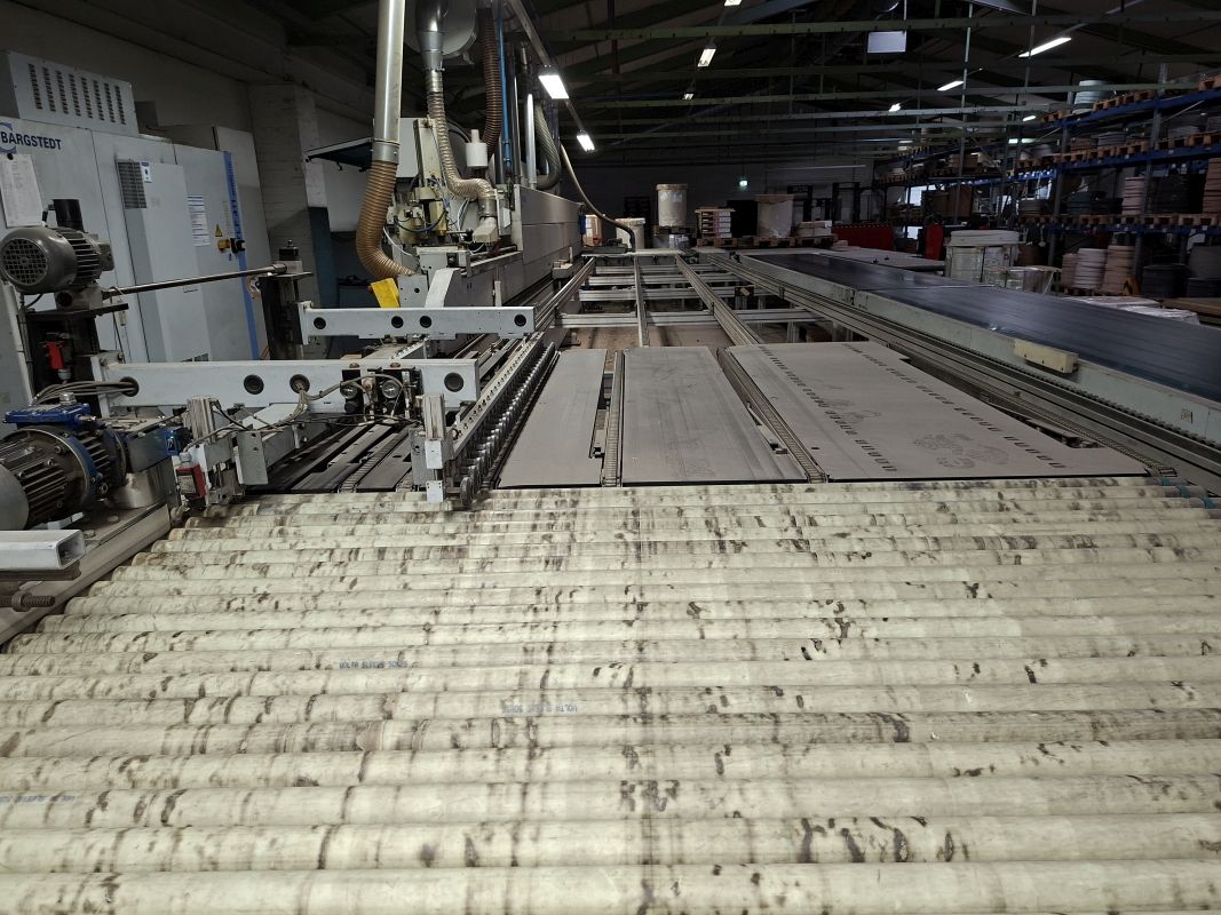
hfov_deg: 73.9
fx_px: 811
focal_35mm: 23
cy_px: 458
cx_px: 610
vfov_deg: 58.9
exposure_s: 1/60
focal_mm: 5.54
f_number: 1.8
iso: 160
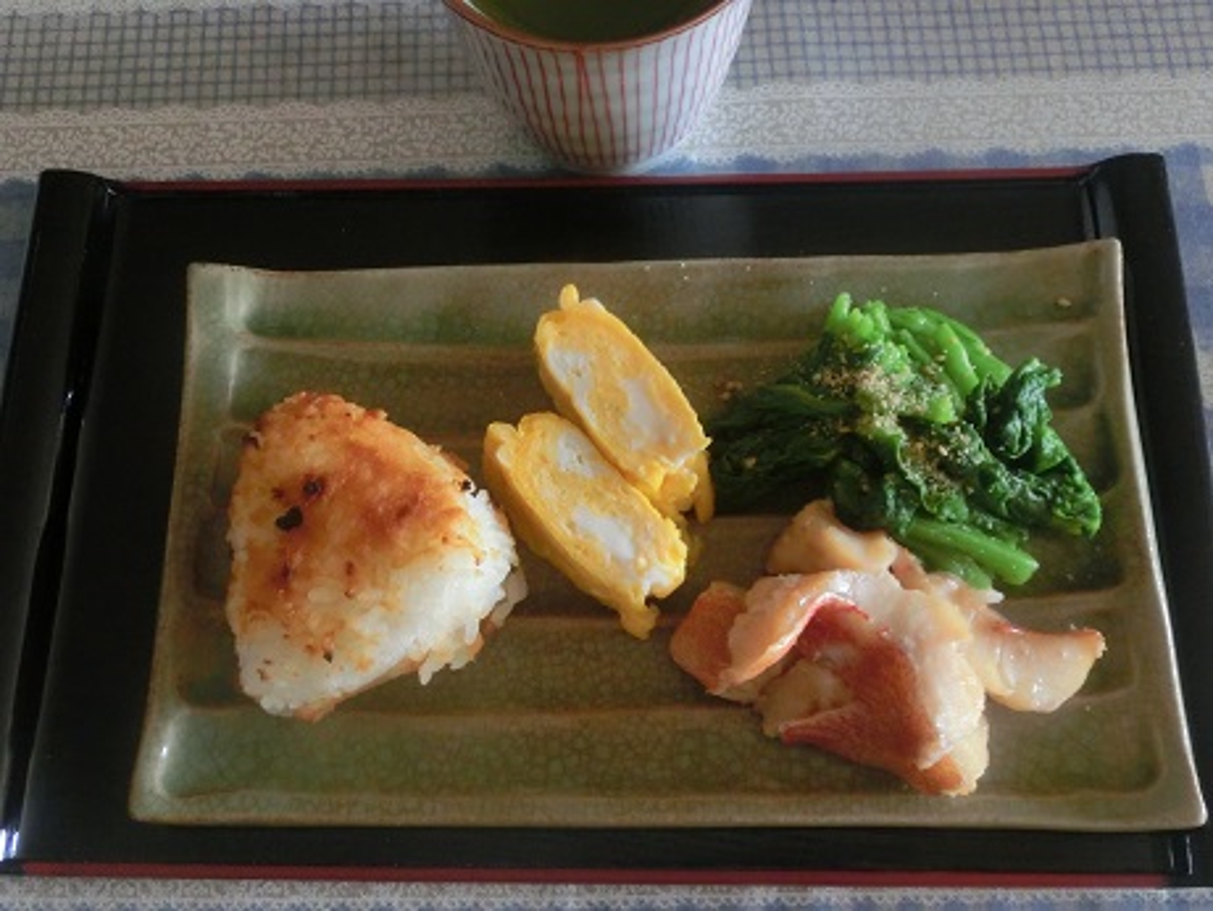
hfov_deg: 50.1
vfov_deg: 38.7
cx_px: 606
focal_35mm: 37
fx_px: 1297
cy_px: 456
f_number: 4.1
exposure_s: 1/80
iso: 800
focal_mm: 6.5
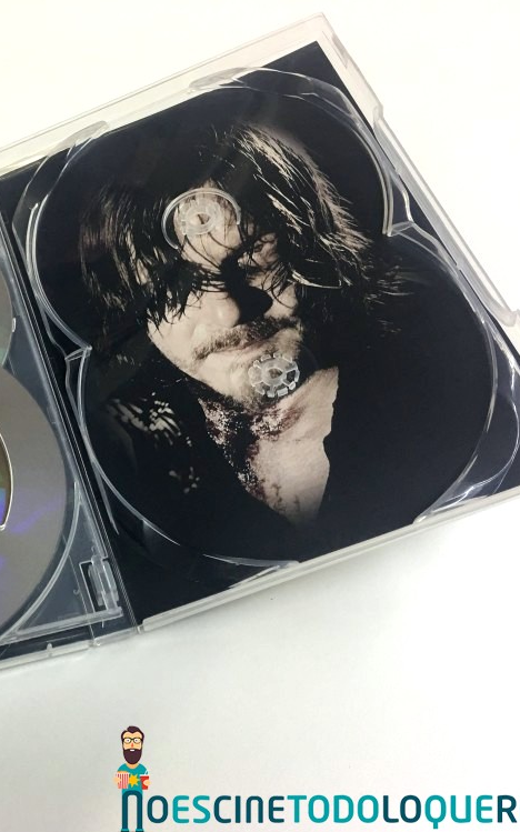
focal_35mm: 42
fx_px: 953
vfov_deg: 47.2
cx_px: 64
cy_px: 422
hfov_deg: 29.4
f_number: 2.2
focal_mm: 4.15
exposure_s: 1/17
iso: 50
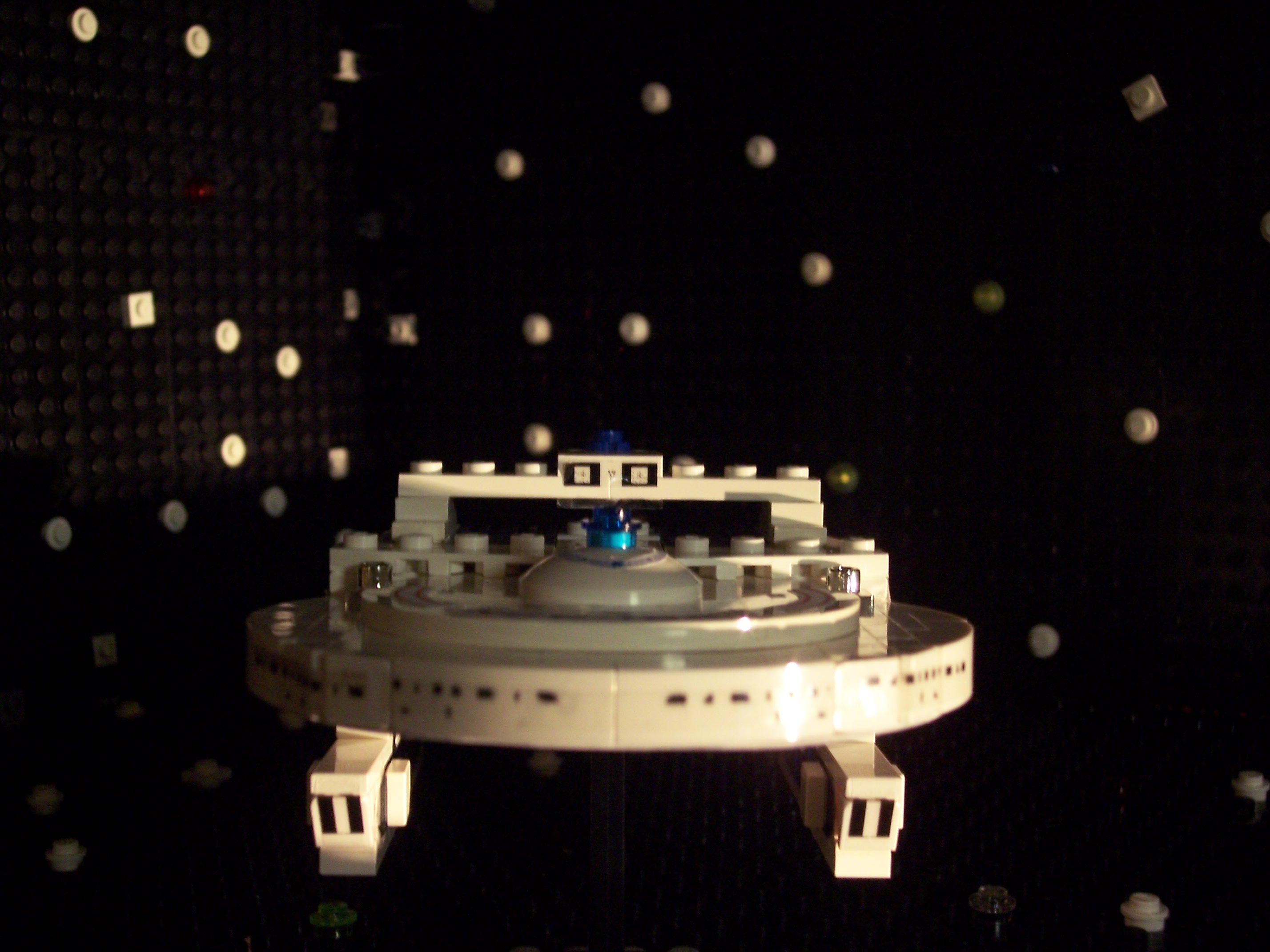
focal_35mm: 52
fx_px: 1908
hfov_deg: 36.8
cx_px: 635
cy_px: 476
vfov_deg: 28.0
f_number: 4
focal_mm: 10.7
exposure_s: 1/8
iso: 200
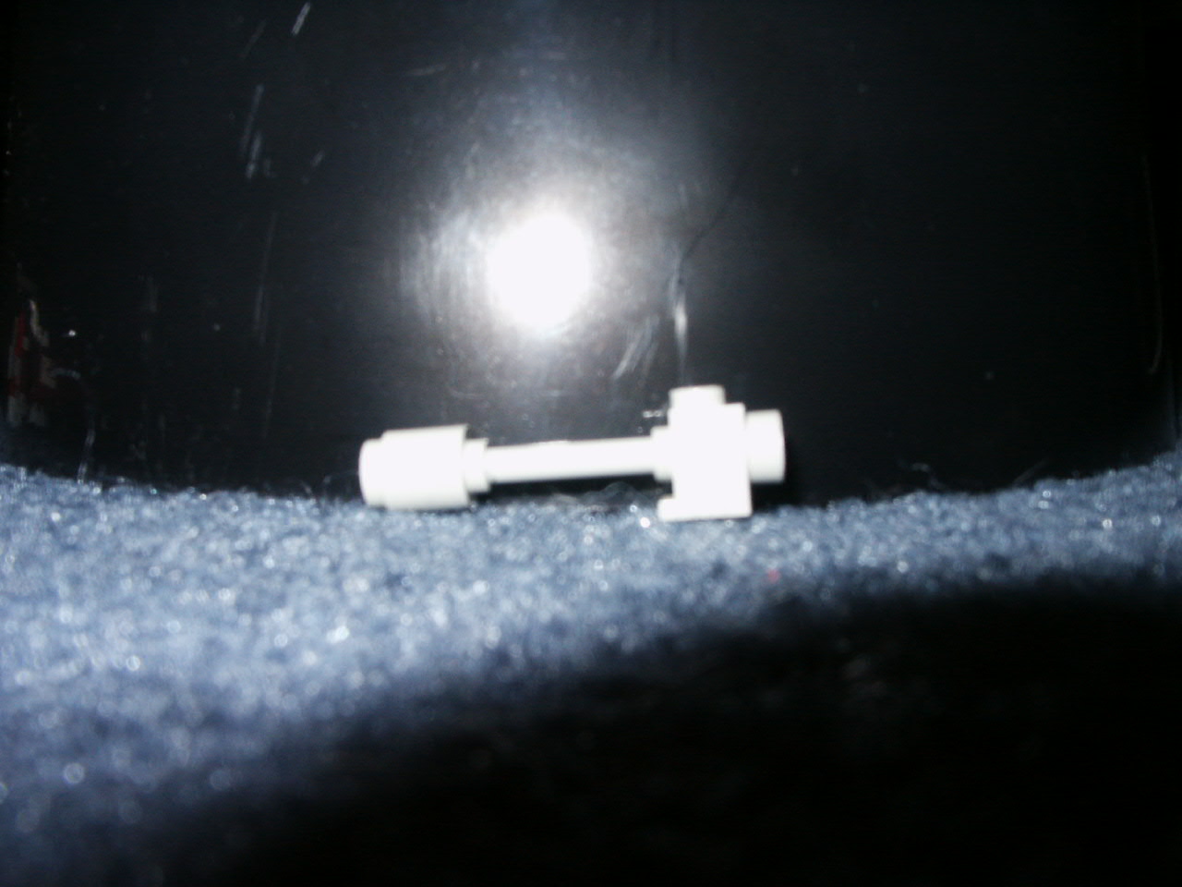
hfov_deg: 52.6
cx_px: 591
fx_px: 1195
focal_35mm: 35
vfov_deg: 40.7
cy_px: 444
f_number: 6.7
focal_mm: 7.19
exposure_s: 1/45
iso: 200
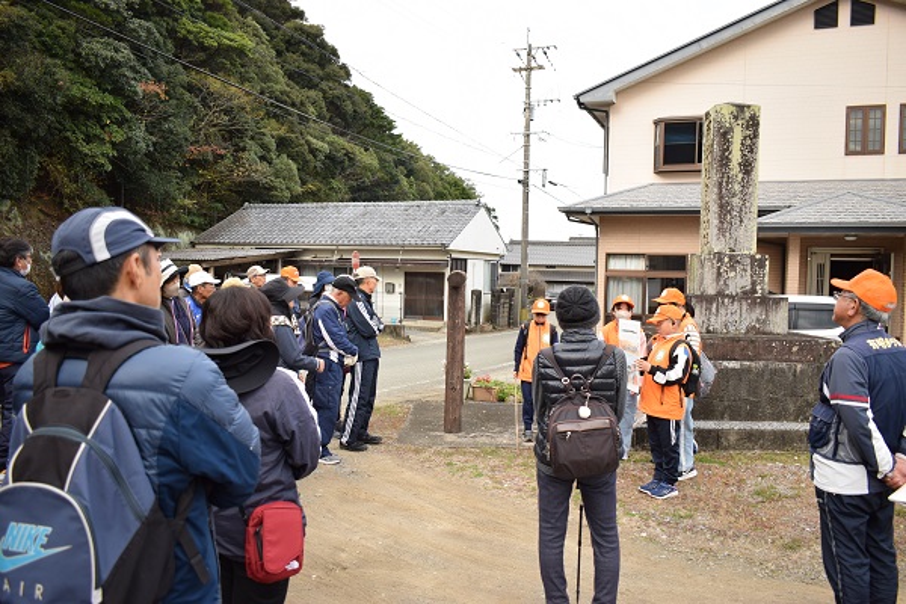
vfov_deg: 43.6
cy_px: 302
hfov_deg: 61.9
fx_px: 755
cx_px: 453
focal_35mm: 30
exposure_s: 1/125
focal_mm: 20
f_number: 4.5
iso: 100
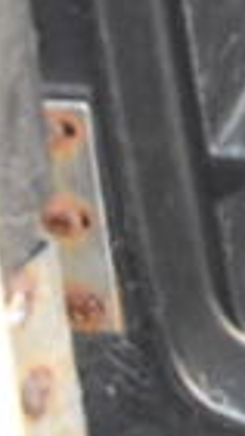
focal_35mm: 183
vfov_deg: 10.9
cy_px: -400
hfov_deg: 5.9
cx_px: 871
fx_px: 2120
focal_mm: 18
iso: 2200
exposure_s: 1/125
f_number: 3.5
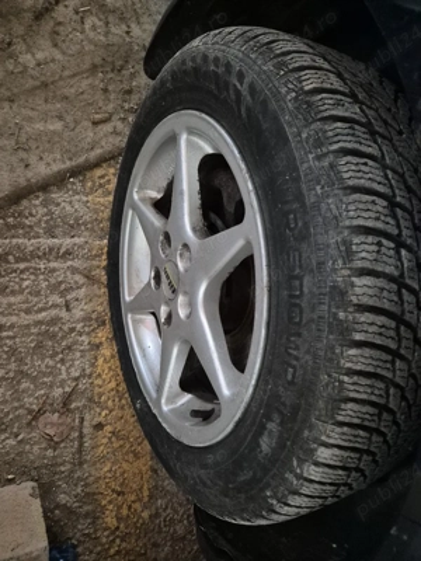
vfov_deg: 73.9
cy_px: 280
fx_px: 373
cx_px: 210
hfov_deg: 58.9
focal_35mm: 23
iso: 2000
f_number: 1.8
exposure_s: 1/50
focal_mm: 5.4
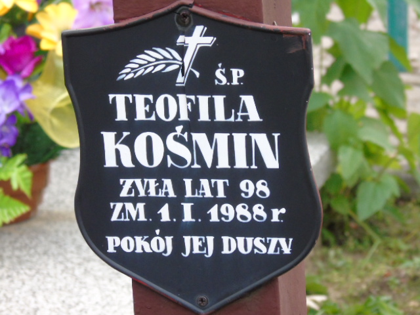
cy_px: 158
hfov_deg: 7.1
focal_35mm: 278
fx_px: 3373
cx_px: 210
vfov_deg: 5.3
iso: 400
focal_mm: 50
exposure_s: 1/125
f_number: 4.9
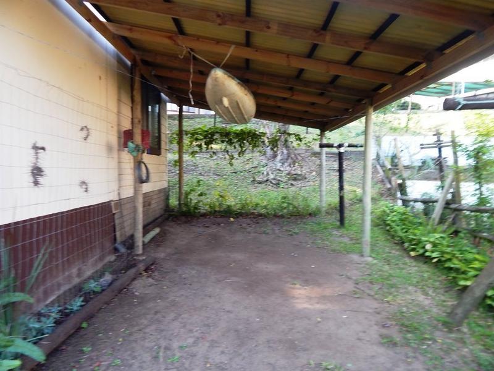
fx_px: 328
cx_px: 247
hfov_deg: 73.9
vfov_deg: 58.9
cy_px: 186
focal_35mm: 23
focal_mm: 4
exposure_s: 1/40
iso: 125
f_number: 3
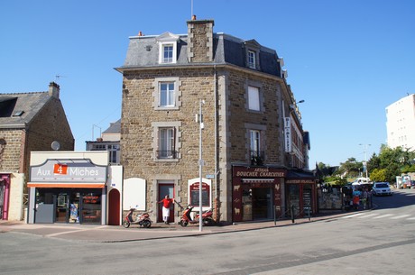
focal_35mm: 27
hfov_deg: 67.5
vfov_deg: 47.8
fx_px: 311
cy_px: 138
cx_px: 208
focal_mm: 18
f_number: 11
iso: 100
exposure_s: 1/80
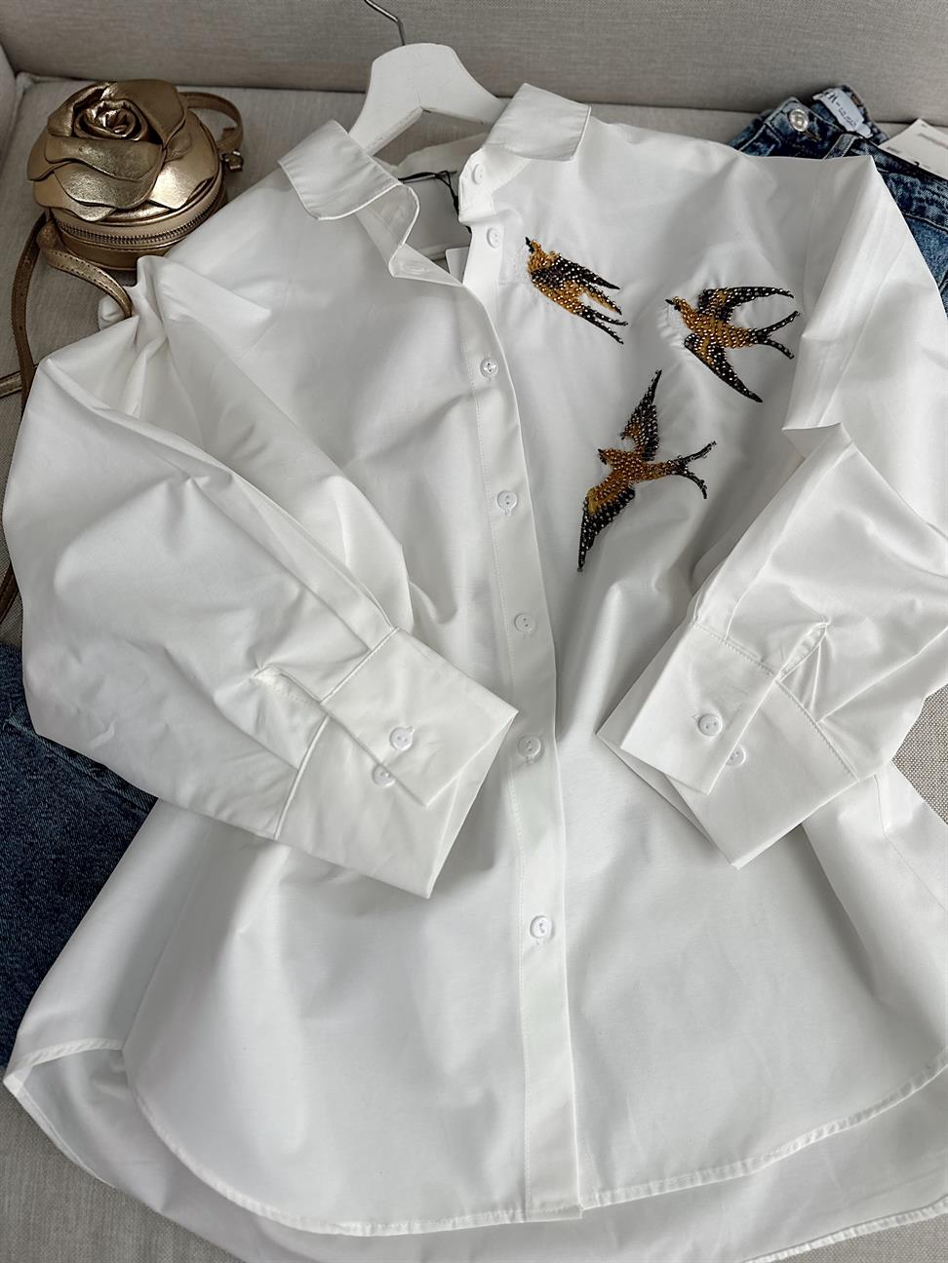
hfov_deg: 56.8
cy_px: 632
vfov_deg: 71.6
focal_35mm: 24
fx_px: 876
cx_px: 474
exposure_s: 1/469
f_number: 1.78
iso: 80
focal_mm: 6.86
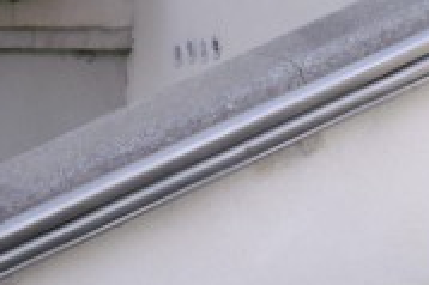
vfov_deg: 4.7
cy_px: 153
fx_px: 3453
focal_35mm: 290
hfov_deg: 6.8
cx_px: 997
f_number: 14
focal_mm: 45
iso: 640
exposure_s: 1/160
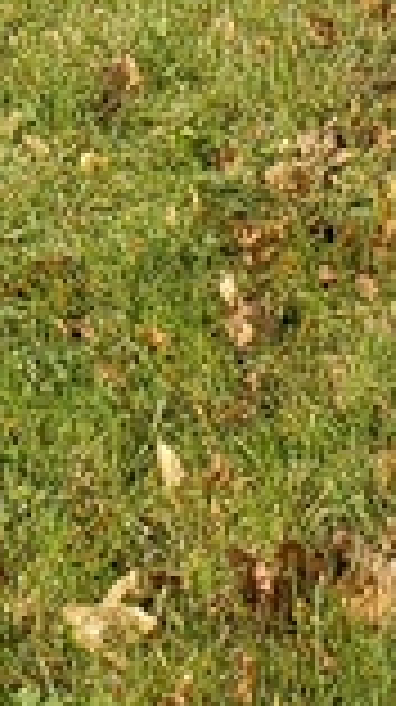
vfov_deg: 9.8
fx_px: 3650
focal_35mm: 195
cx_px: -234
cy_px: -976
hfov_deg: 6.1
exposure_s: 1/752
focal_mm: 4.3
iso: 50
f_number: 2.4
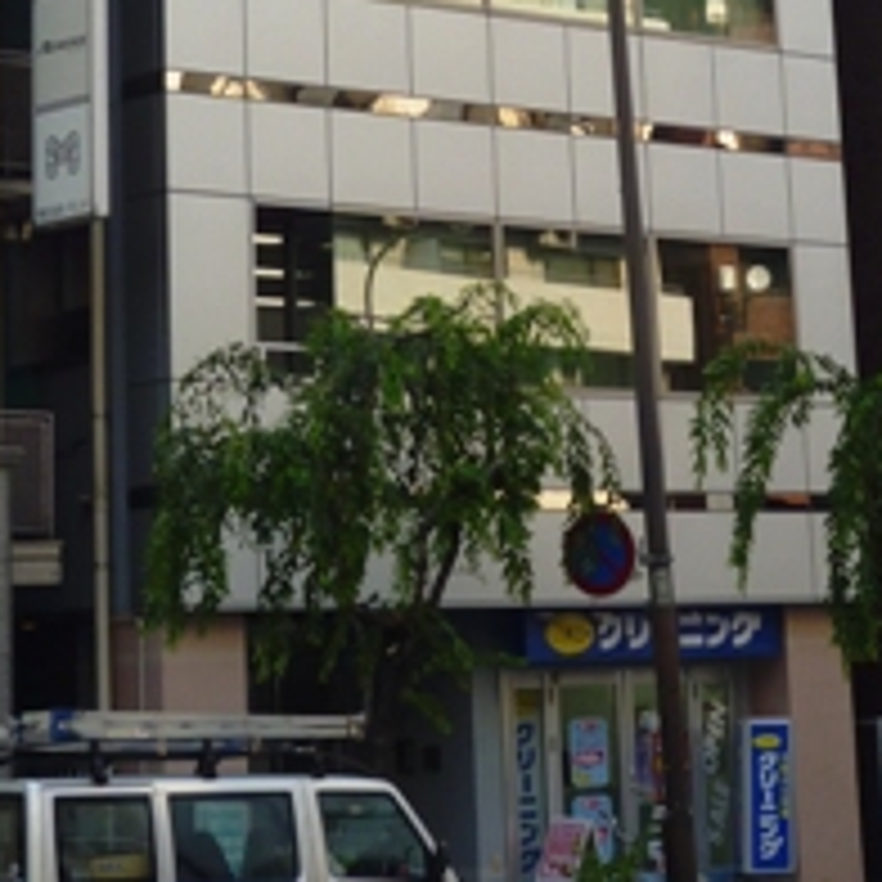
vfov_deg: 13.4
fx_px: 3575
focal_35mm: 124
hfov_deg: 14.1
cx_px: 518
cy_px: -360
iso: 80
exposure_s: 1/200
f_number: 4
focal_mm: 7.7
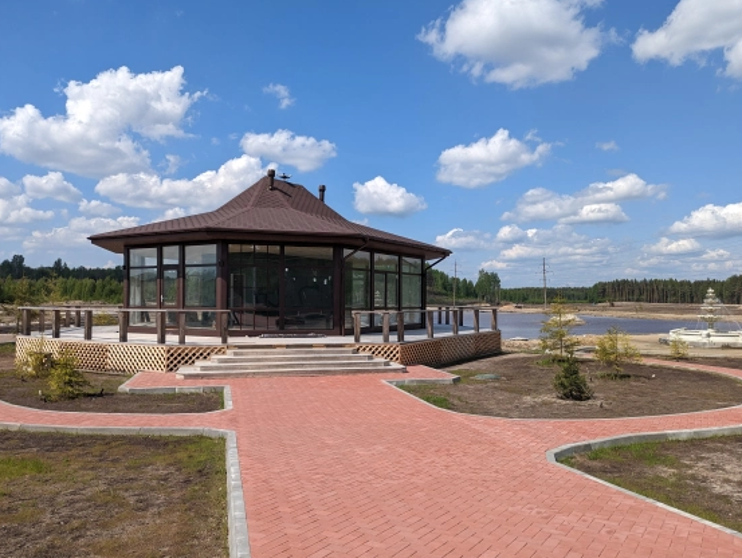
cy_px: 300
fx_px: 579
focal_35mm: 27
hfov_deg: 65.2
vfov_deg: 51.4
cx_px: 403
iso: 44
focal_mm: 6.81
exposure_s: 1/2899
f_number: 1.85
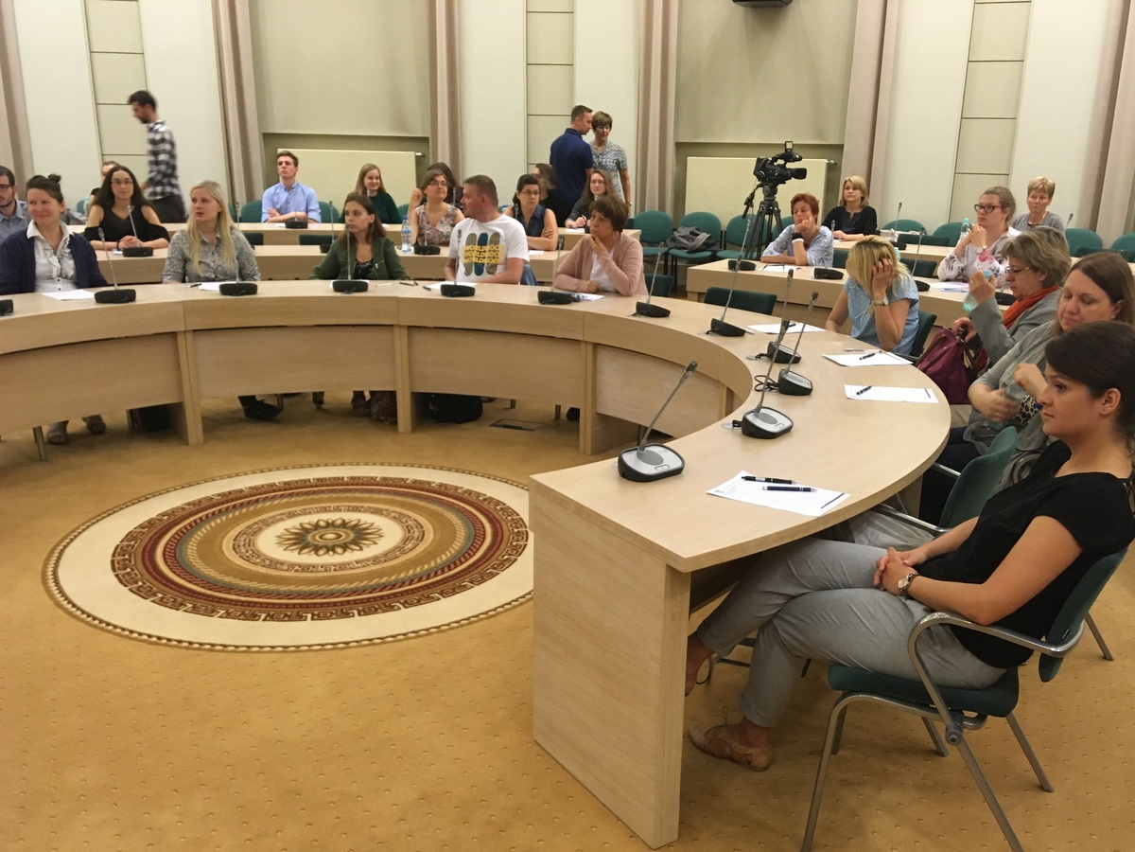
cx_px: 568
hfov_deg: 61.7
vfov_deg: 48.2
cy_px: 426
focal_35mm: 29
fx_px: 951
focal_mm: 4.15
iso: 160
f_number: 2.2
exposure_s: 1/33
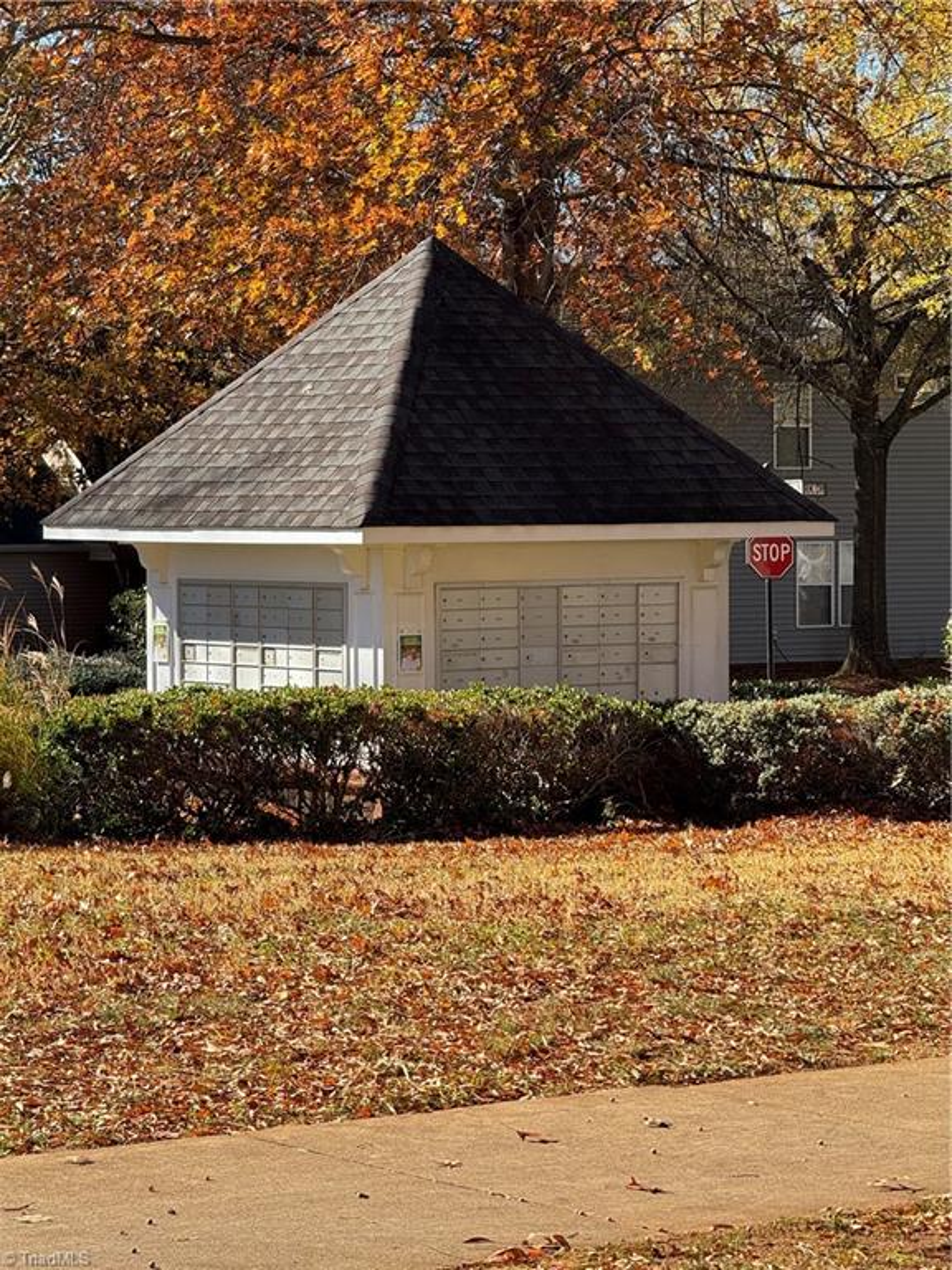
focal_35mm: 120
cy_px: 635
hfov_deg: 12.3
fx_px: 4400
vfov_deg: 16.4
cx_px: 476
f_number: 2.8
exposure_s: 1/529
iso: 50
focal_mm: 15.66
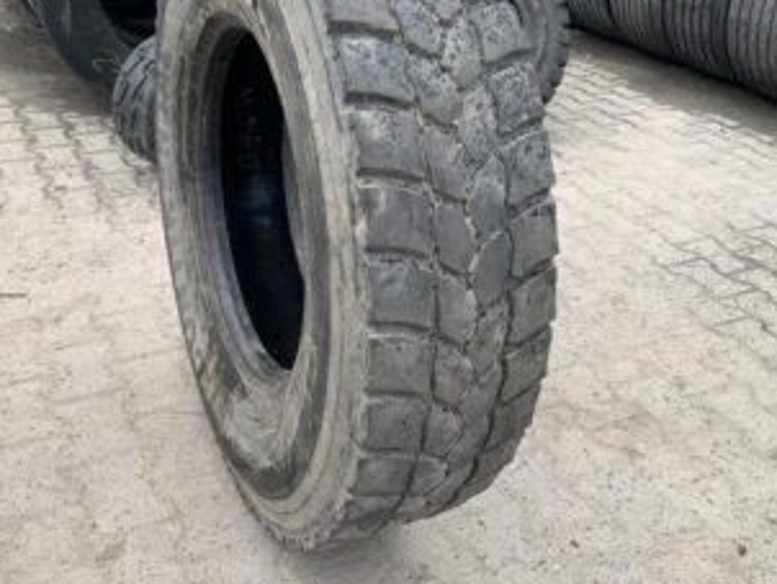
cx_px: 399
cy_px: 192
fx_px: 831
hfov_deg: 50.1
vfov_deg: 38.3
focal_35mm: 37
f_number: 1.8
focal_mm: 4.25
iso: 25
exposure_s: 1/326
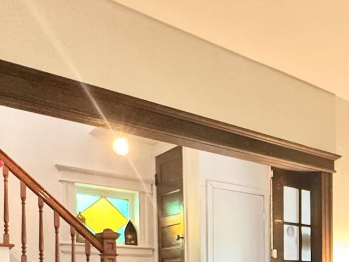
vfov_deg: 28.8
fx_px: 454
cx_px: 362
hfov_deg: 37.0
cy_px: 296
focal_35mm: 45
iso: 500
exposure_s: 1/60
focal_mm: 2.22
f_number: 2.2
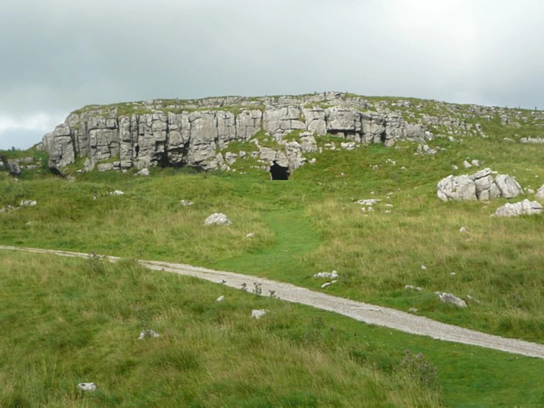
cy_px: 204
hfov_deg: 25.3
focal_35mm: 77
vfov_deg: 19.1
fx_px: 1210
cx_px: 272
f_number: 4.6
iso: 100
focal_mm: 12.7
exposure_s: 1/400
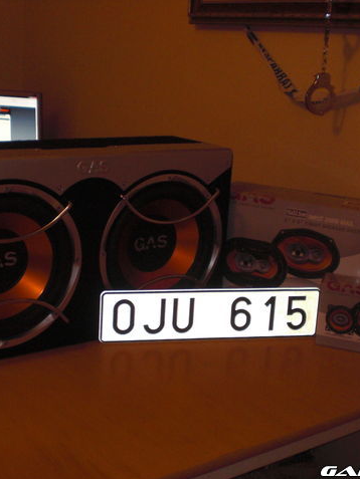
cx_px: 171
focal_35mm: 51
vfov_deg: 37.5
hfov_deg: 28.6
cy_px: 240
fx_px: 707
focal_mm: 6.3
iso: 200
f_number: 3.1
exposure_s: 1/30
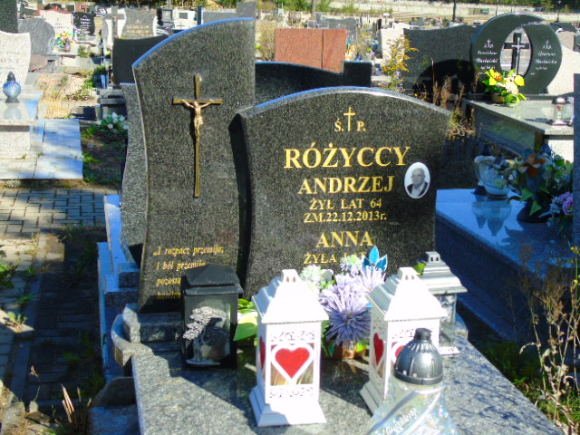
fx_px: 905
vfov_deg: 27.0
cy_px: 218
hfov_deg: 35.5
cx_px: 290
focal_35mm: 54
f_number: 4.3
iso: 80
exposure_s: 1/320
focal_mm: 9.6
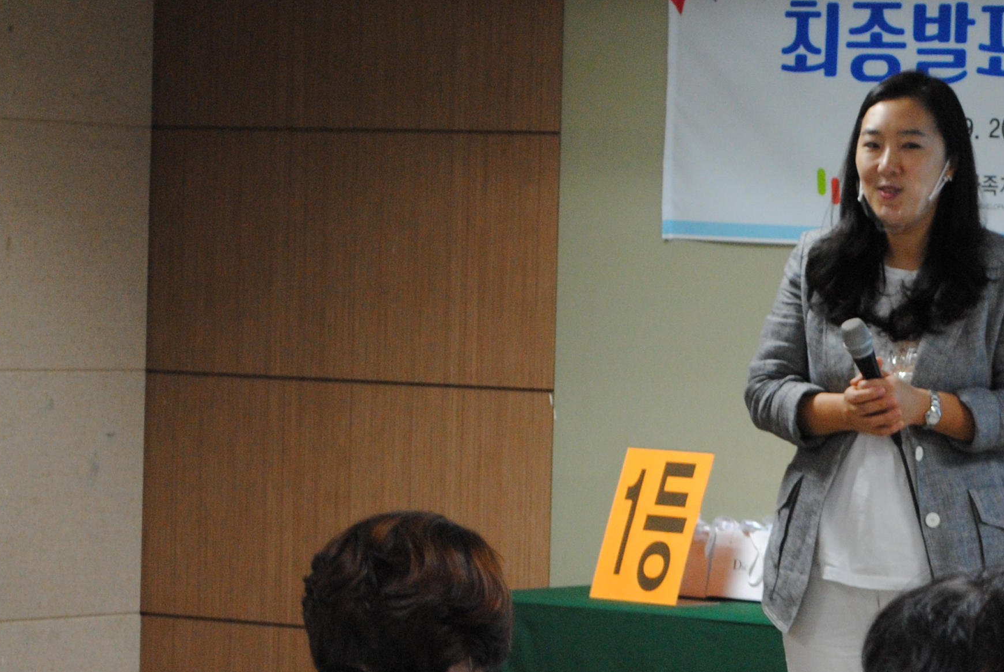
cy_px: 538
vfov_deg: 7.5
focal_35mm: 183
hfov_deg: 11.1
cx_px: 940
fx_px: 5113
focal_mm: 55
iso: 640
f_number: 5.6
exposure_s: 1/30
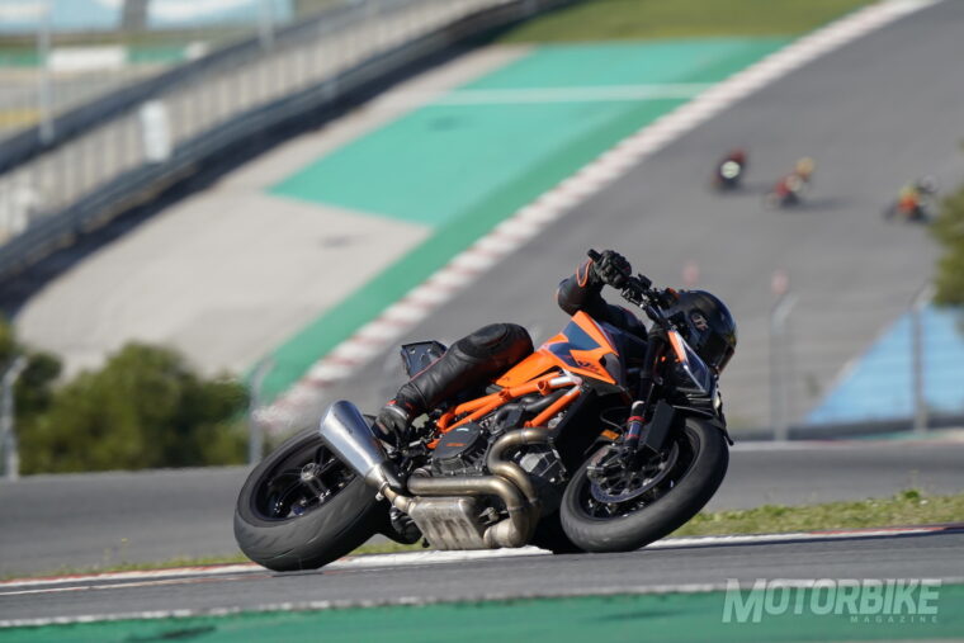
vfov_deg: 2.3
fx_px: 16069
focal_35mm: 600
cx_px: 482
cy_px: 322
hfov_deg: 3.4
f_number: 10
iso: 400
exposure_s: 1/640
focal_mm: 600
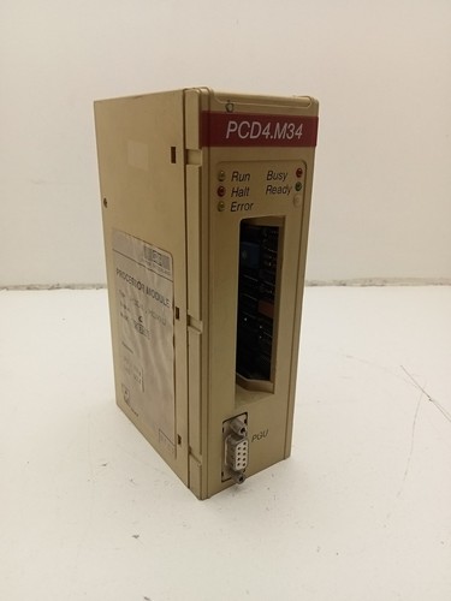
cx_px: 226
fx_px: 486
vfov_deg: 63.4
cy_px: 300
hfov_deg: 49.7
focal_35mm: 28
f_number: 2.2
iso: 107
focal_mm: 3.46
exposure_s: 1/126
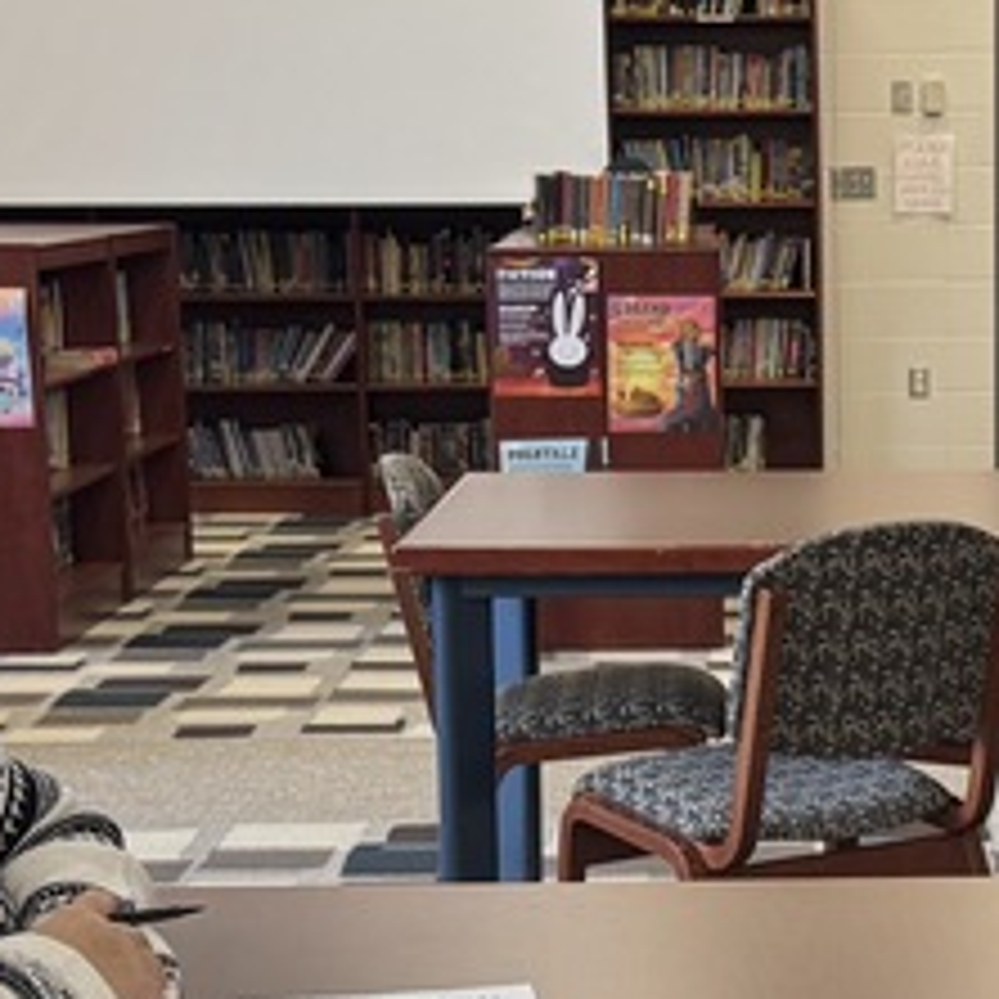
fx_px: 3200
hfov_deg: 17.5
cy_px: 774
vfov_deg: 17.6
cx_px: 873
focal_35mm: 98
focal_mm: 6.76
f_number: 1.78
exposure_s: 1/120
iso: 160
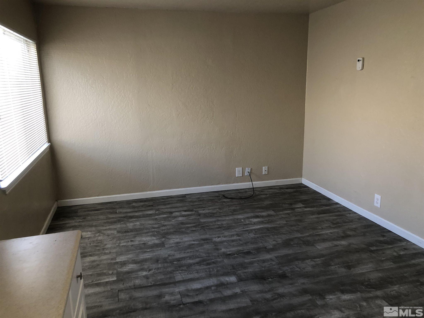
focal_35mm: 28
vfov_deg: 49.7
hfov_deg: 63.4
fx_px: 343
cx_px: 212
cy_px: 159
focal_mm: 3.99
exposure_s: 1/24
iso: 40
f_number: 1.8
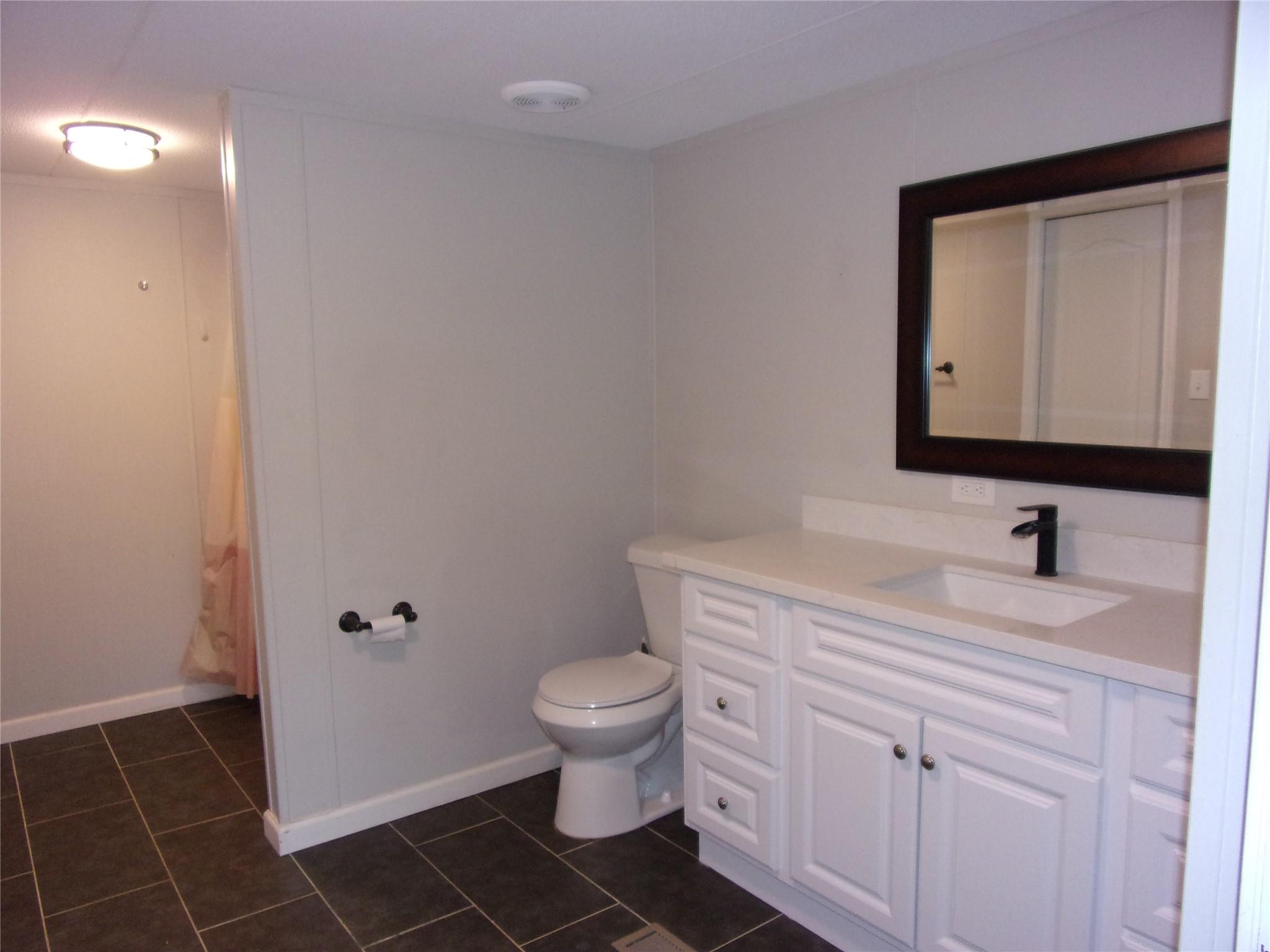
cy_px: 476
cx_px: 635
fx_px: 881
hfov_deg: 71.6
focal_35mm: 24
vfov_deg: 56.8
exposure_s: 1/34
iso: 200
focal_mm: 4.3
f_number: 3.3
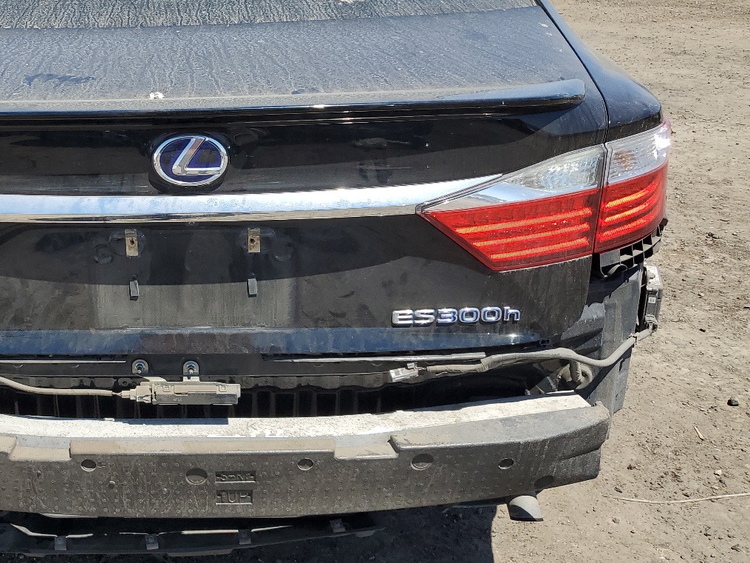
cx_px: 170
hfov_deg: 44.0
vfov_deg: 34.9
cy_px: 207
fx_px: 888
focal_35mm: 41
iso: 50
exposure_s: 1/2500
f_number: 1.5
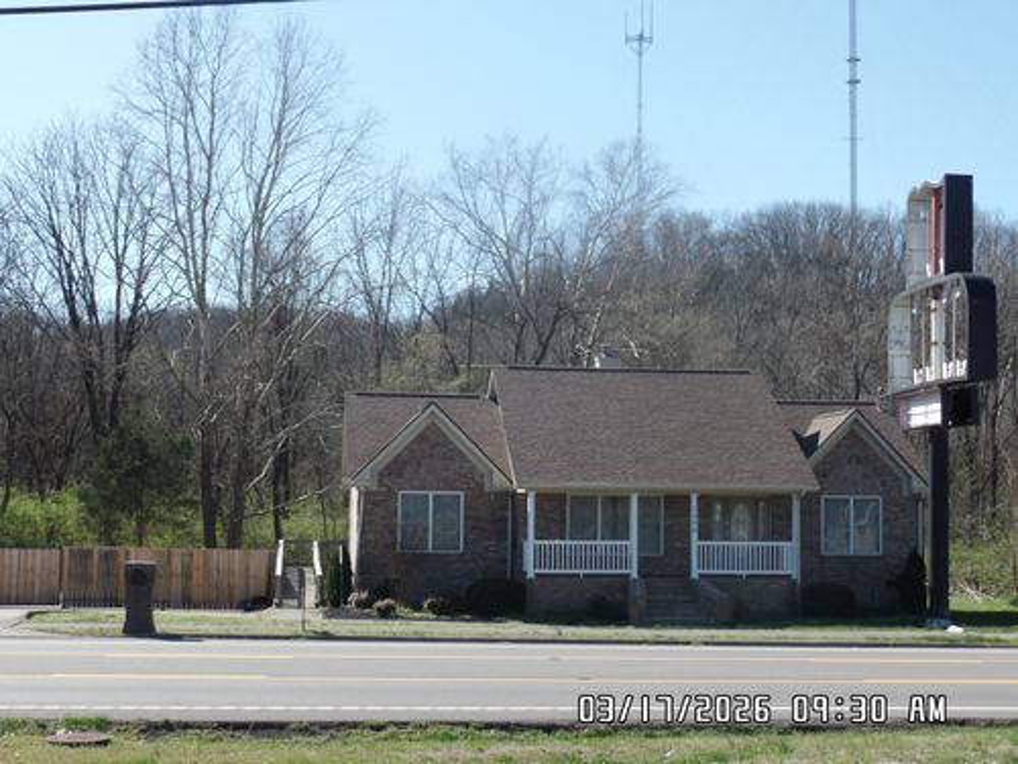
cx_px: 509
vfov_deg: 22.9
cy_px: 382
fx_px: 1882
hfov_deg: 30.3
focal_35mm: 64
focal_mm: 11.4
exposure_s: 1/500
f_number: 3.6
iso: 80
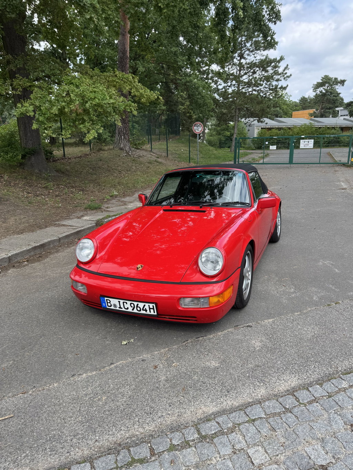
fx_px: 326
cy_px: 235
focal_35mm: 24
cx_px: 176
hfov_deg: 56.8
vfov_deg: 71.6
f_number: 1.78
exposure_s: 1/952
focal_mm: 6.76
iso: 80
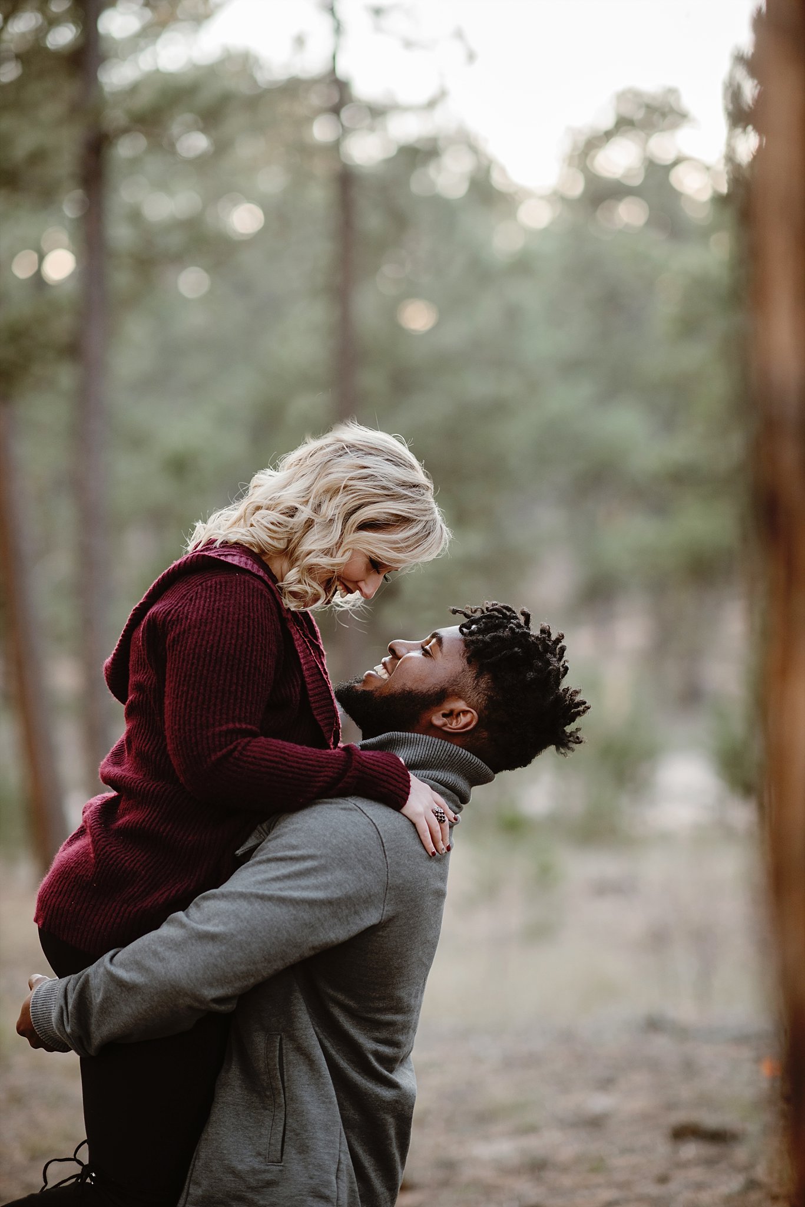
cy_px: 604
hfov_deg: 16.1
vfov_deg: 23.9
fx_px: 2848
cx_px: 402
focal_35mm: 85
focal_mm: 85
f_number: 2
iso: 200
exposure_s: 1/250
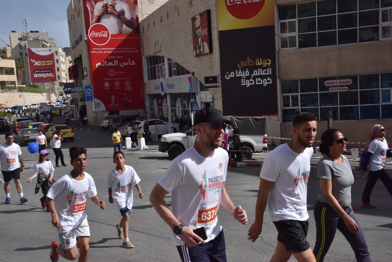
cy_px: 131
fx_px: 501
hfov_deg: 42.7
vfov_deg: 29.3
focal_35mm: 46
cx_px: 196
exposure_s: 1/2000
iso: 2500
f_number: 22
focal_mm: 46
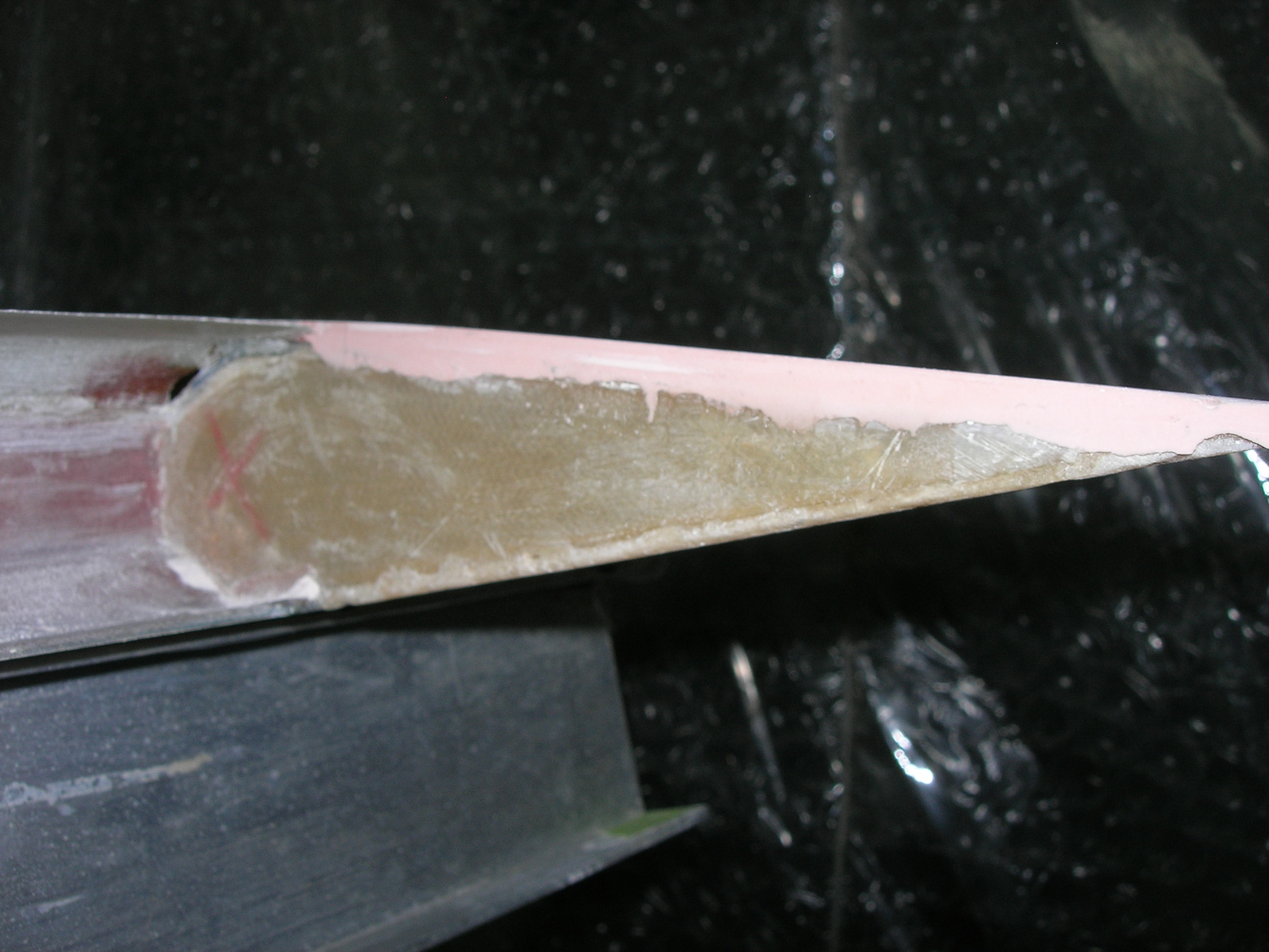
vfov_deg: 37.7
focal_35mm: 38
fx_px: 1393
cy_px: 476
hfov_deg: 49.0
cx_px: 634
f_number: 4.8
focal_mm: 7.8
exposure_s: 1/60.1
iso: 64
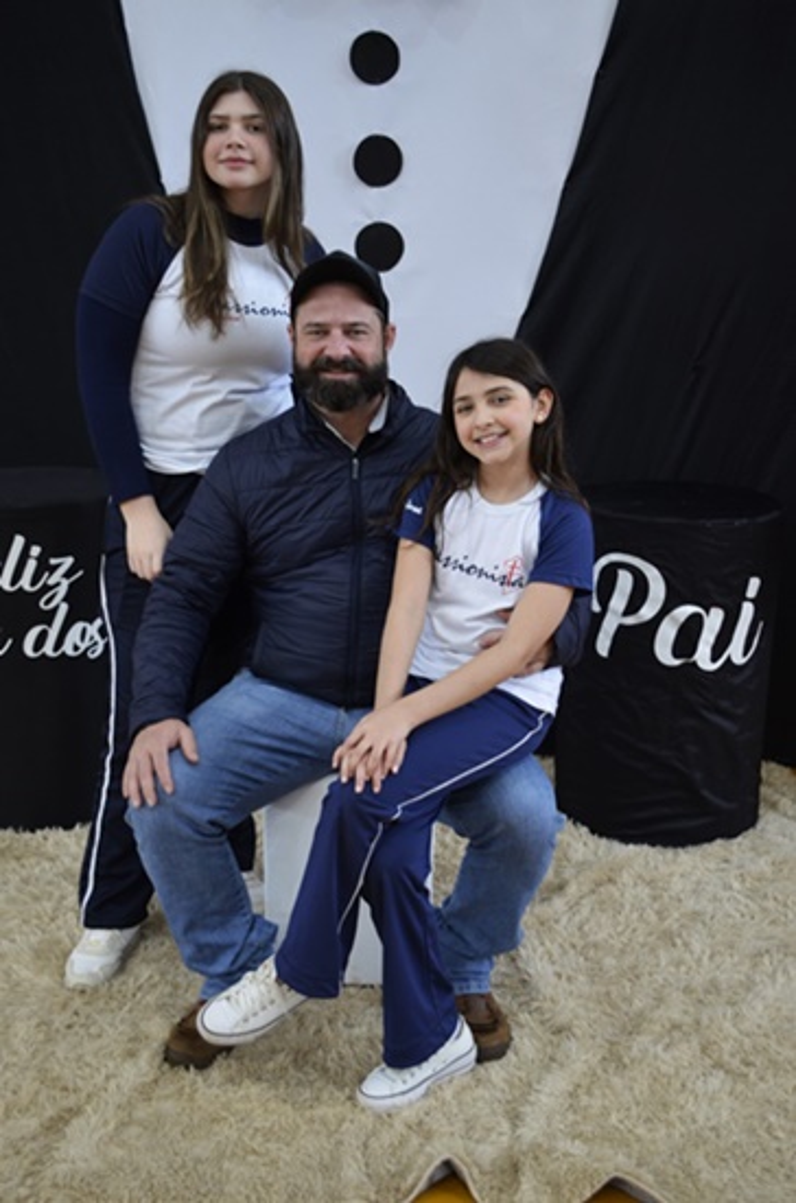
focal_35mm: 42
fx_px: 1400
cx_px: 398
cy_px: 602
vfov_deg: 46.5
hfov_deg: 31.7
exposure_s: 1/60
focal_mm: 28
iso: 640
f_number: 4.5
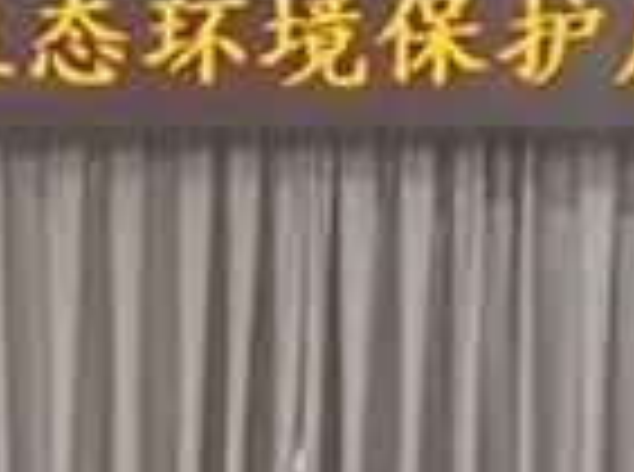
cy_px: 636
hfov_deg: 8.7
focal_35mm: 224
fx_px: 4092
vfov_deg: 6.5
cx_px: -148
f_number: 1.9
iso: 100
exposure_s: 1/100
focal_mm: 6.71
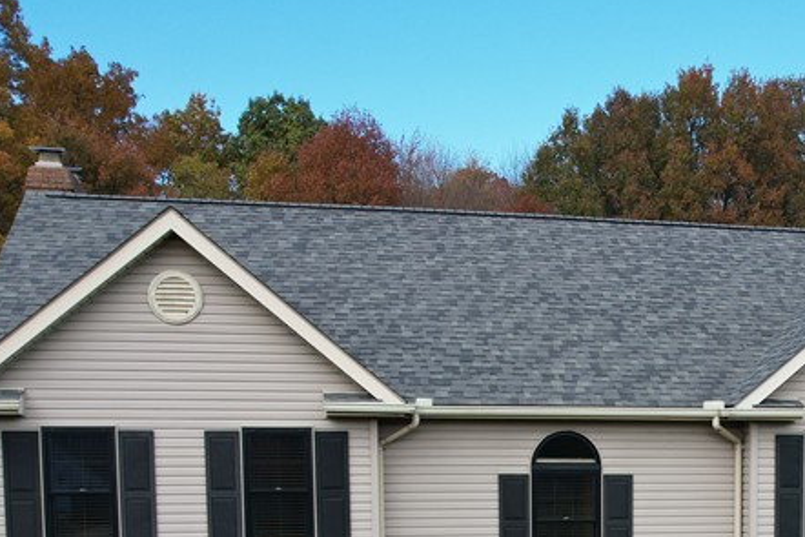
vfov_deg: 23.5
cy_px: 592
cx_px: 661
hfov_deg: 35.5
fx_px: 1208
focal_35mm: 54
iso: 120
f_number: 2.8
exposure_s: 1/725
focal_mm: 8.38
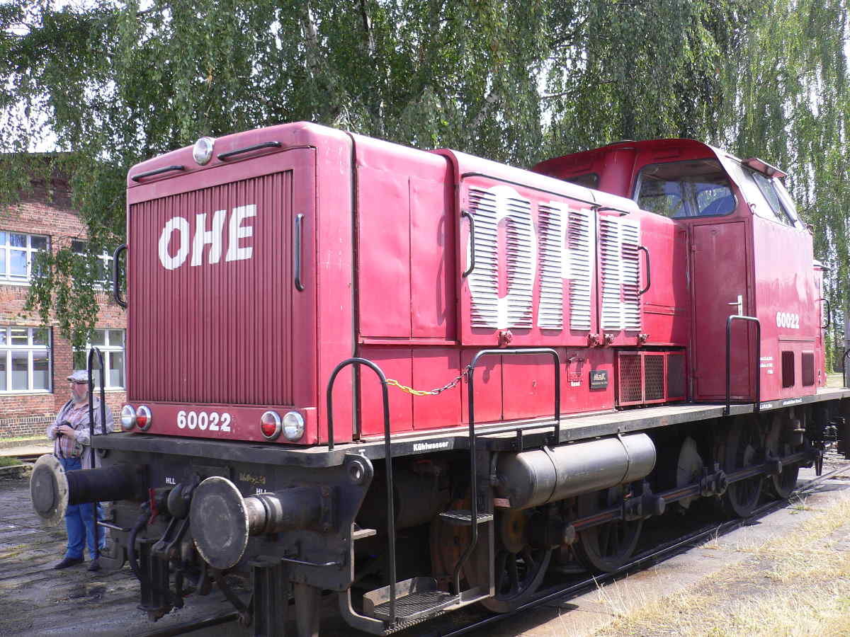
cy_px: 318
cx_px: 425
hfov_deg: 52.6
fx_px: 859
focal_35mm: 35
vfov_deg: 40.7
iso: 100
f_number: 2.8
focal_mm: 5.8
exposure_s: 1/320
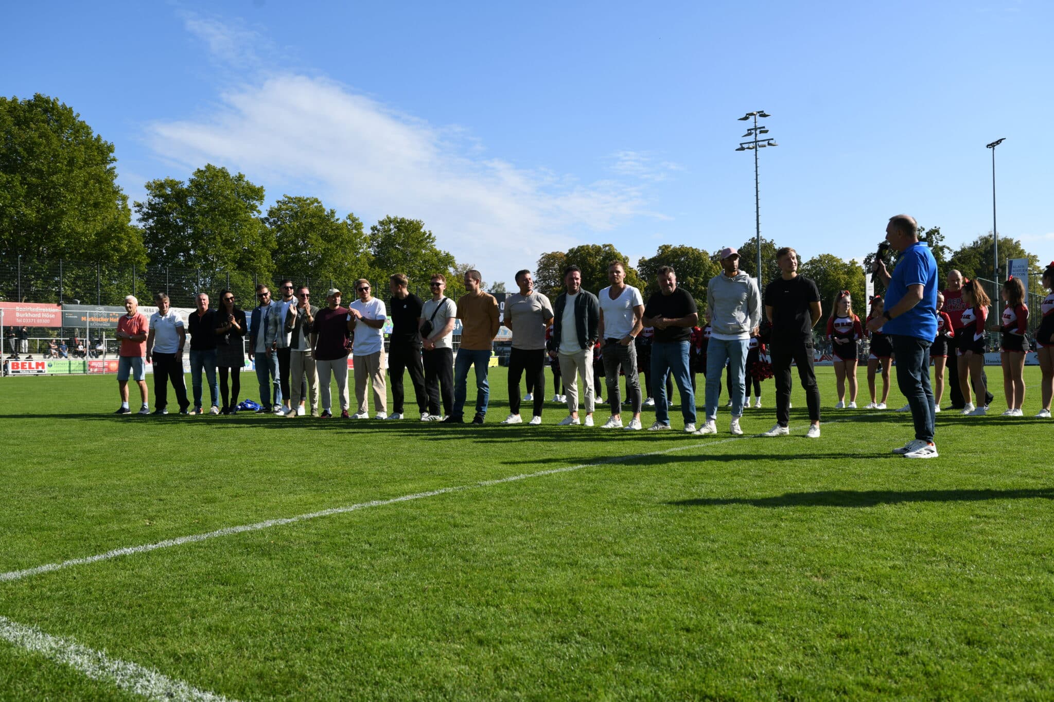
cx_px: 527
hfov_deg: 55.8
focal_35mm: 34
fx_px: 995
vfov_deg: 38.9
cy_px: 351
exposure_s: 1/1250
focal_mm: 34
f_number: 5.6
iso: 250
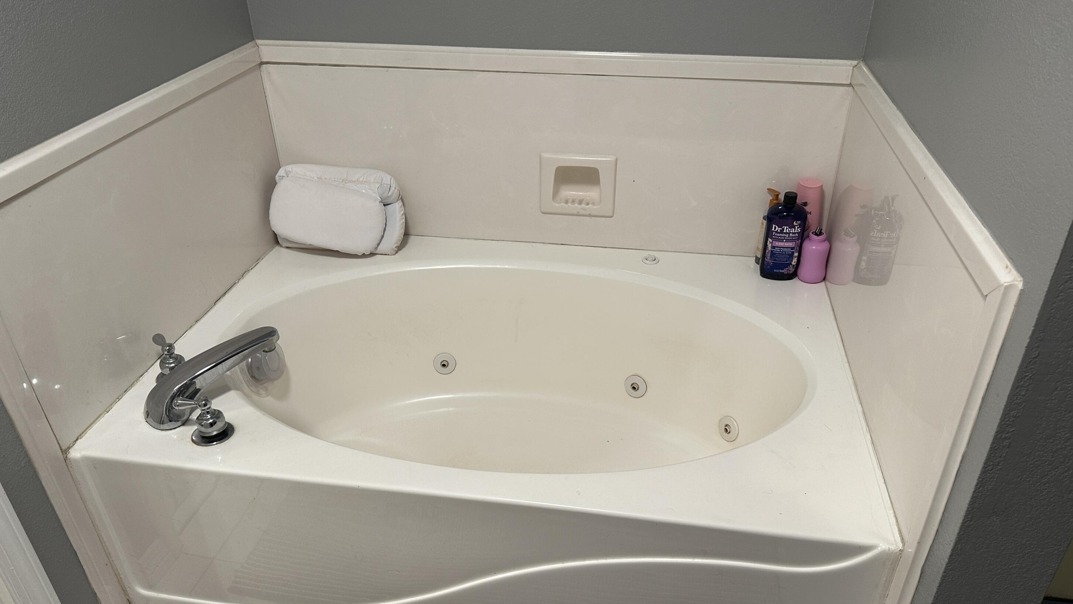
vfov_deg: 42.9
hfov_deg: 69.9
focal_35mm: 27
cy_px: 326
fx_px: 768
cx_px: 536
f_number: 1.78
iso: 125
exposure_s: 1/60
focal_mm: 6.86
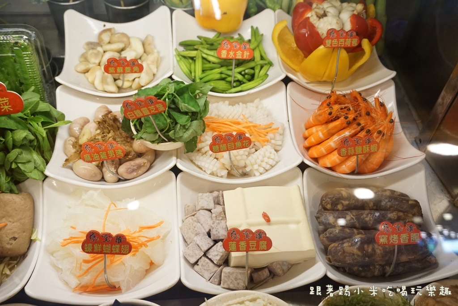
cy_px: 153
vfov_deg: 36.9
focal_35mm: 36
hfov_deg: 53.1
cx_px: 229
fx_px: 458
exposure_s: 1/160
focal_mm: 24
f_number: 4.5
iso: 1250
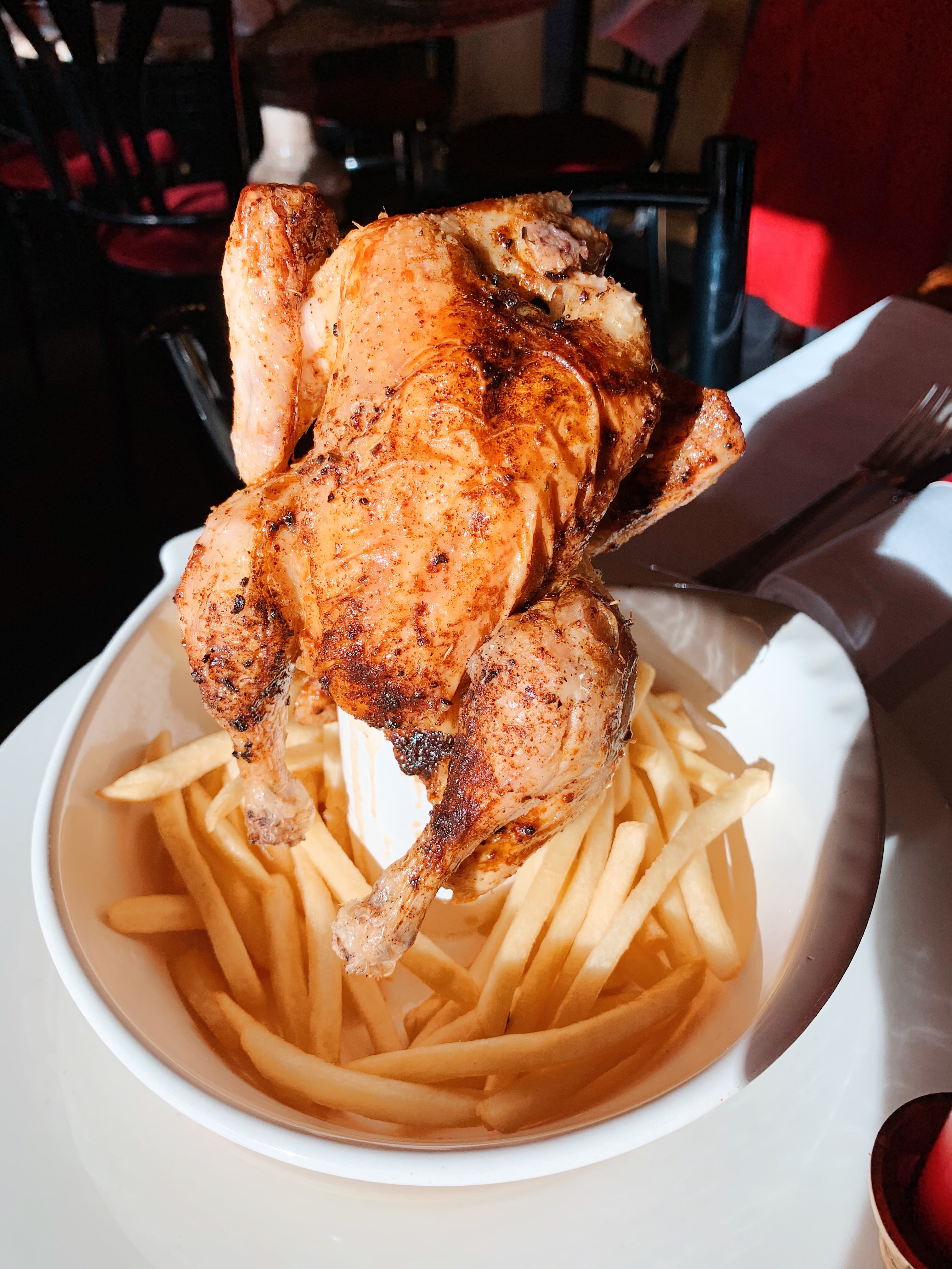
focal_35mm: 26
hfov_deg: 53.1
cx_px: 476
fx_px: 953
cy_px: 634
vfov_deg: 67.3
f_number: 1.8
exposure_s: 1/142
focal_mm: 4.25
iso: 25
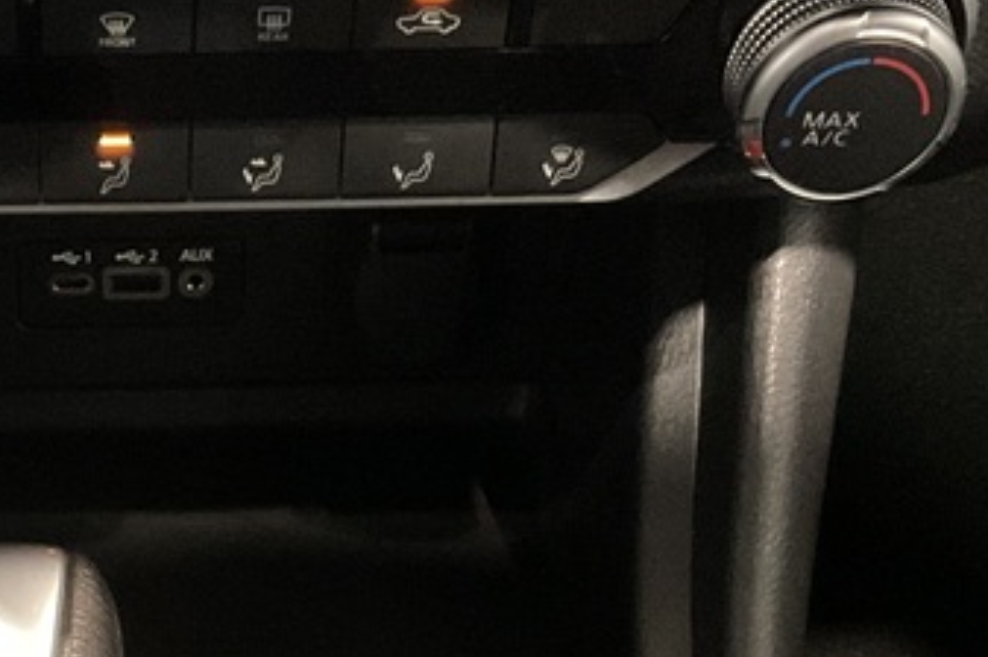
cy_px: 883
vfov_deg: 15.0
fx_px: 2358
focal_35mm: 86
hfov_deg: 23.0
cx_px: 76
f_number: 1.8
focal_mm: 3
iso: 500
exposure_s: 1/20
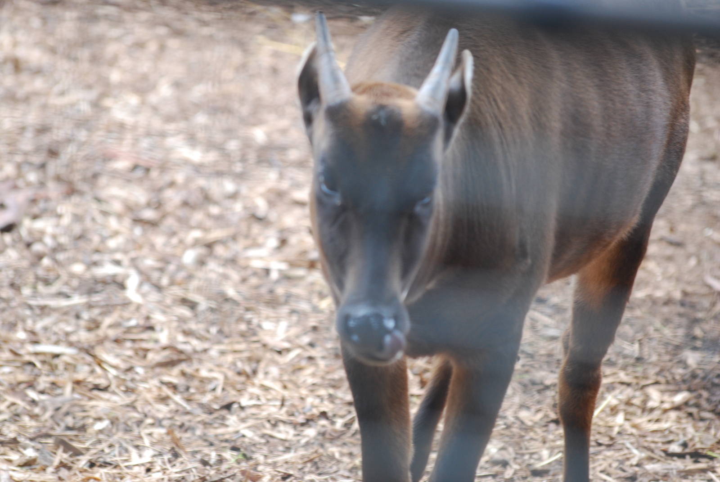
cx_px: 360
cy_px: 241
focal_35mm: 255
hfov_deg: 8.1
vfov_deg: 5.4
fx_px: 5106
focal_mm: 170
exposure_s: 1/100
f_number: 4.8
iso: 400
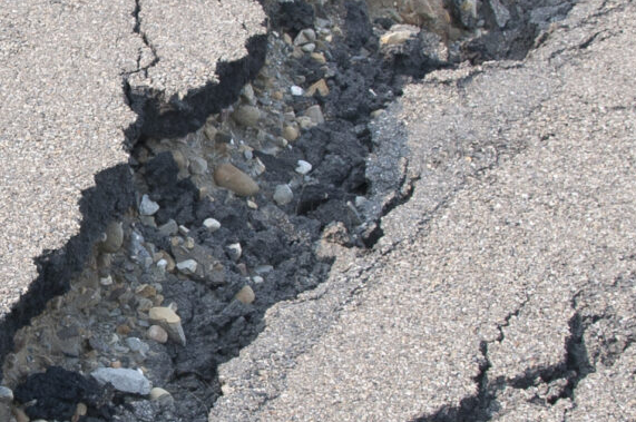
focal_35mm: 121
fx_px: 2135
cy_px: 204
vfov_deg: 11.3
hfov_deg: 16.6
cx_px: 18
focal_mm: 18
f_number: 8
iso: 200
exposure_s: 1/250
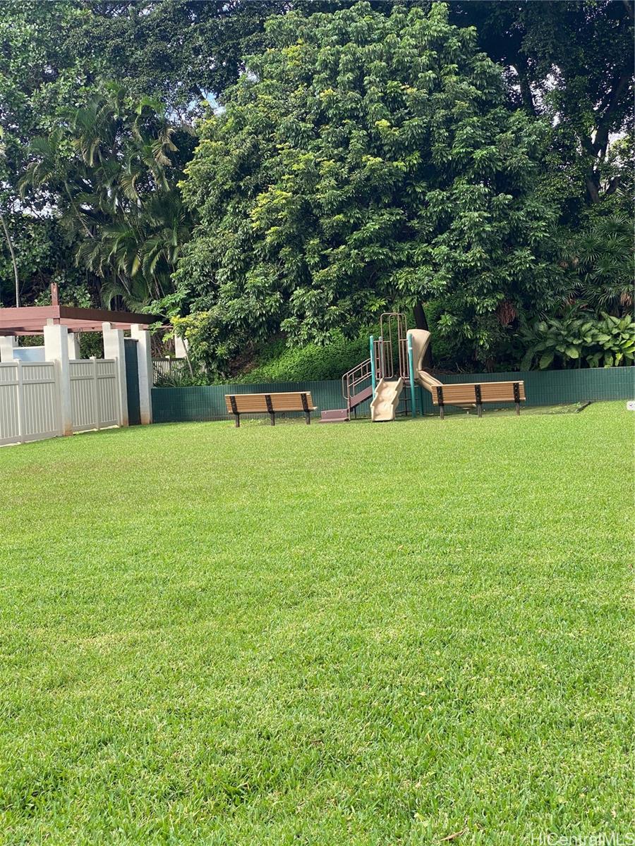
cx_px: 318
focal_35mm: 52
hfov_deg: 28.0
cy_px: 423
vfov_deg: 36.8
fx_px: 1272
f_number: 2
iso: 20
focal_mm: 6
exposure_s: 1/279
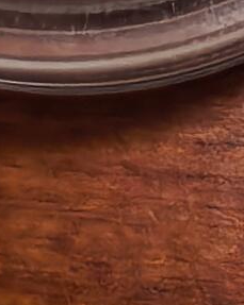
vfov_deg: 11.3
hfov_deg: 10.5
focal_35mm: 147
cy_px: -380
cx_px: 43
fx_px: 1329
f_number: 2.2
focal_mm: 1.68
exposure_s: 1/25
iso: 400
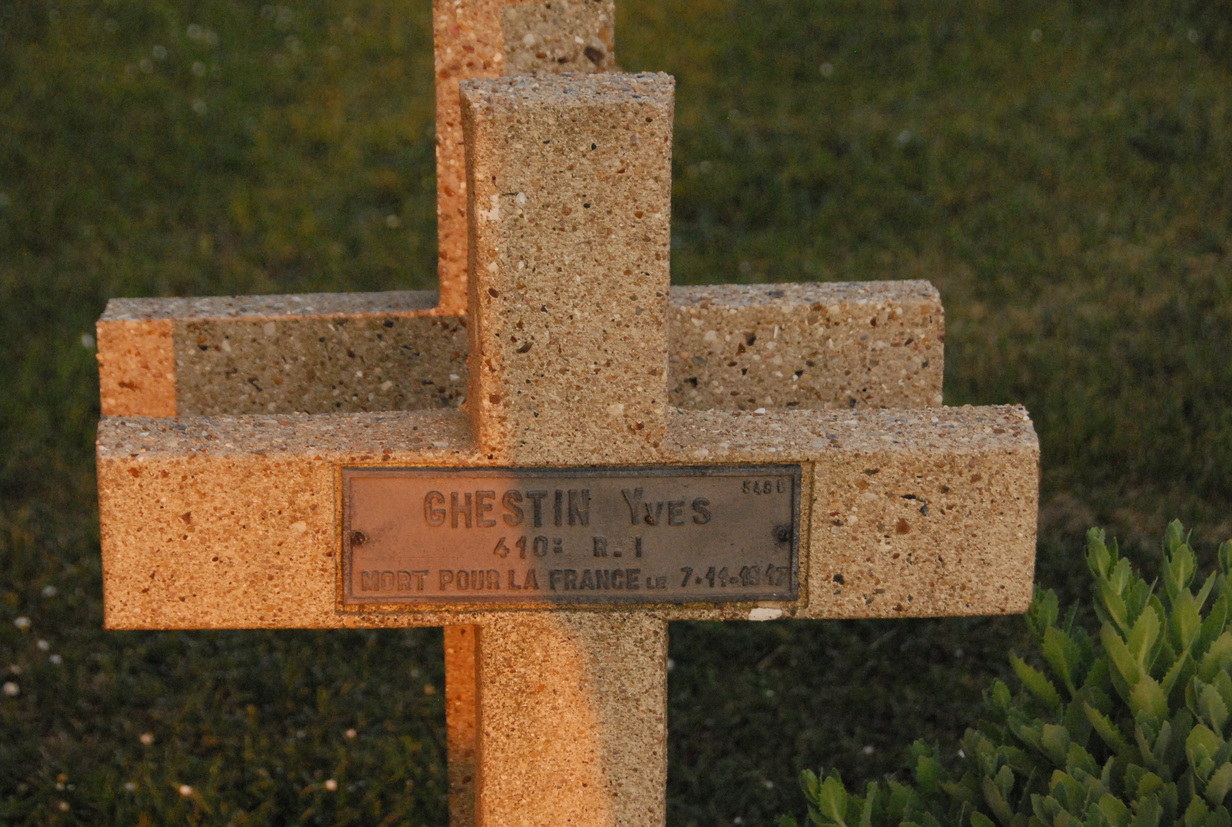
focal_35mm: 98
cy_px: 414
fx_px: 3344
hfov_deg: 20.9
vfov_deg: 14.1
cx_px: 616
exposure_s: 1/500
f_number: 7.1
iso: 1600
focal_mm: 65
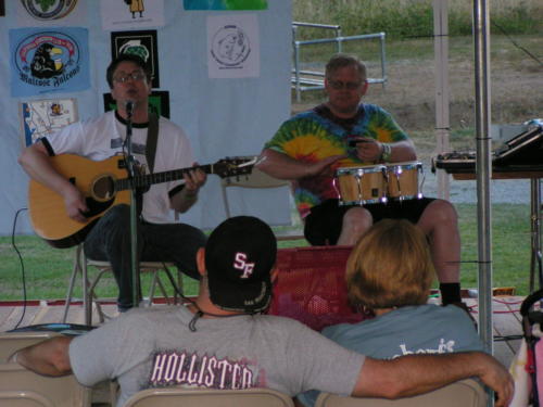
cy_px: 204
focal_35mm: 188
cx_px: 272
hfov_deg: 10.5
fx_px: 2949
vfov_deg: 7.9
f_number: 3.5
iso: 200
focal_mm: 28.8
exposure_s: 1/200
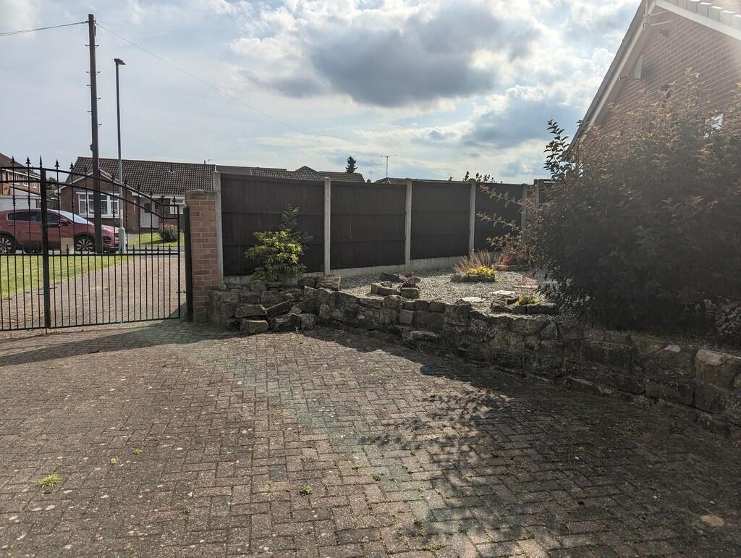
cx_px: 370
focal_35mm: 24
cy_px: 279
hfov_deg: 71.5
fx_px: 514
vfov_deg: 56.9
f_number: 1.85
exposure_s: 1/5376
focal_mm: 6.81
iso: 44
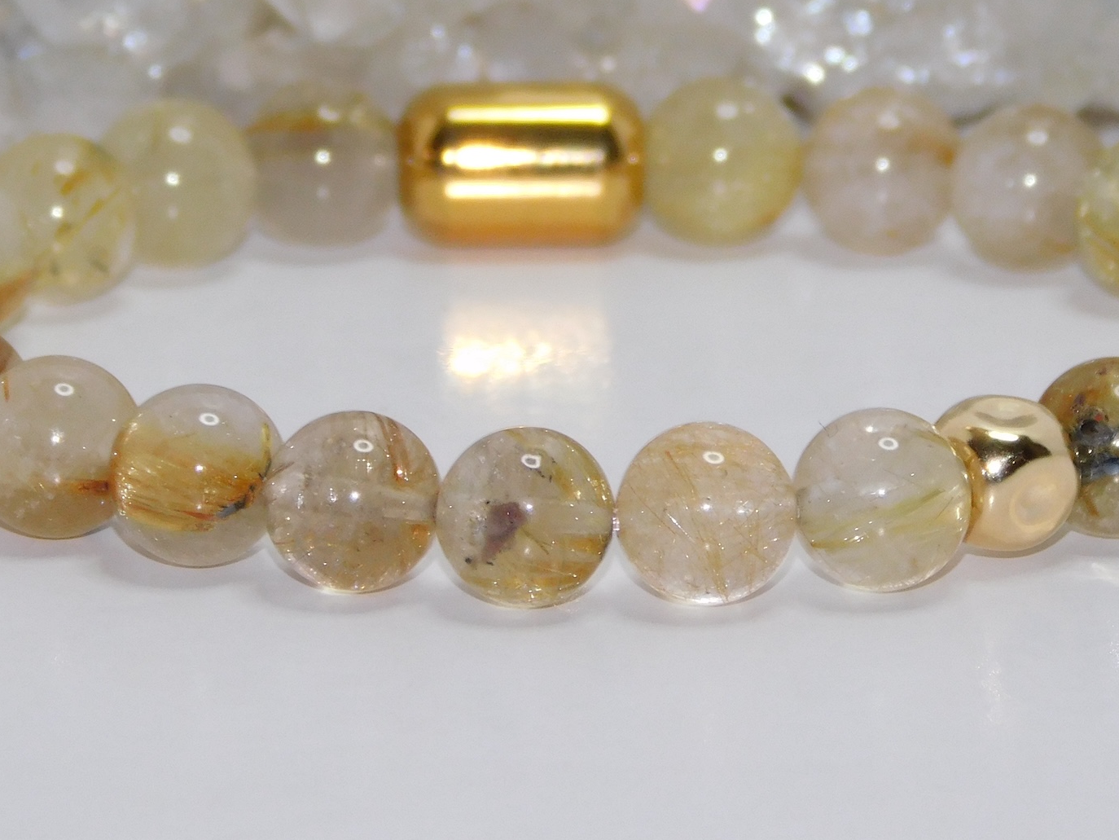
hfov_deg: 4.7
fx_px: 13644
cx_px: 632
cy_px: 115
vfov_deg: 3.5
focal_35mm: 422
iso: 200
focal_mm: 41.3
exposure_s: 1/60
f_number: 5.6
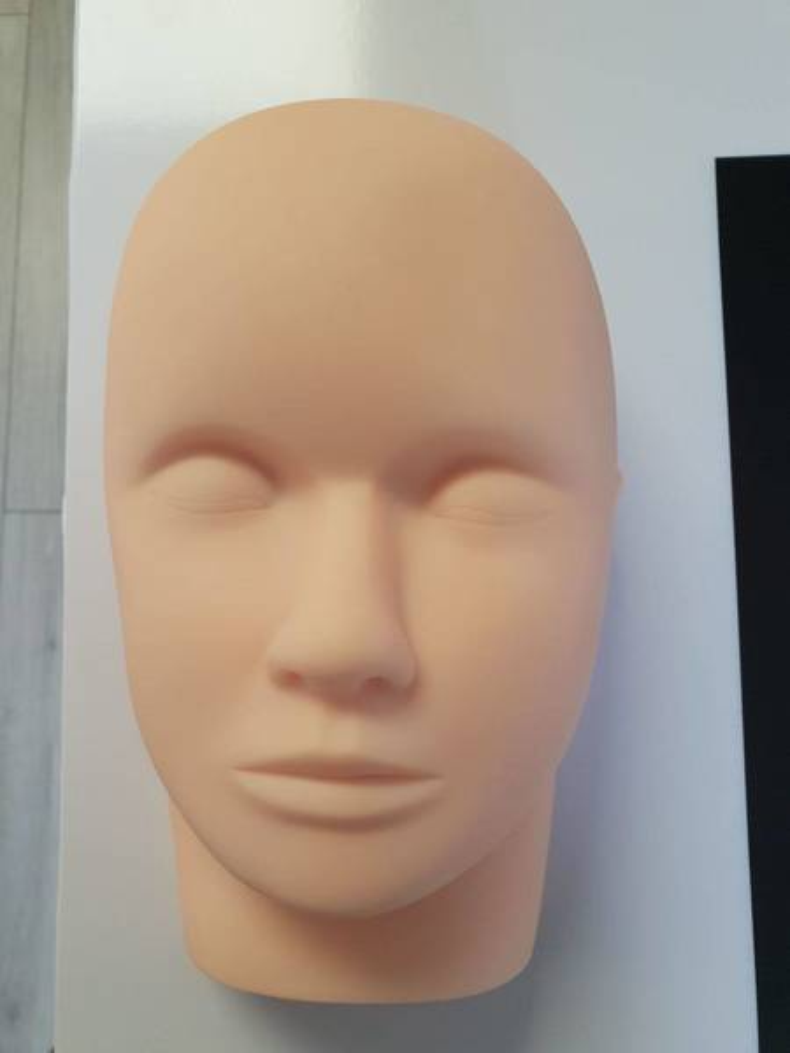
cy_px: 526
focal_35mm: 26
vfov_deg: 67.3
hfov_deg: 53.1
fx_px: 791
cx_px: 395
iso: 125
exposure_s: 1/50
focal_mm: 4.3
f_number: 2.4
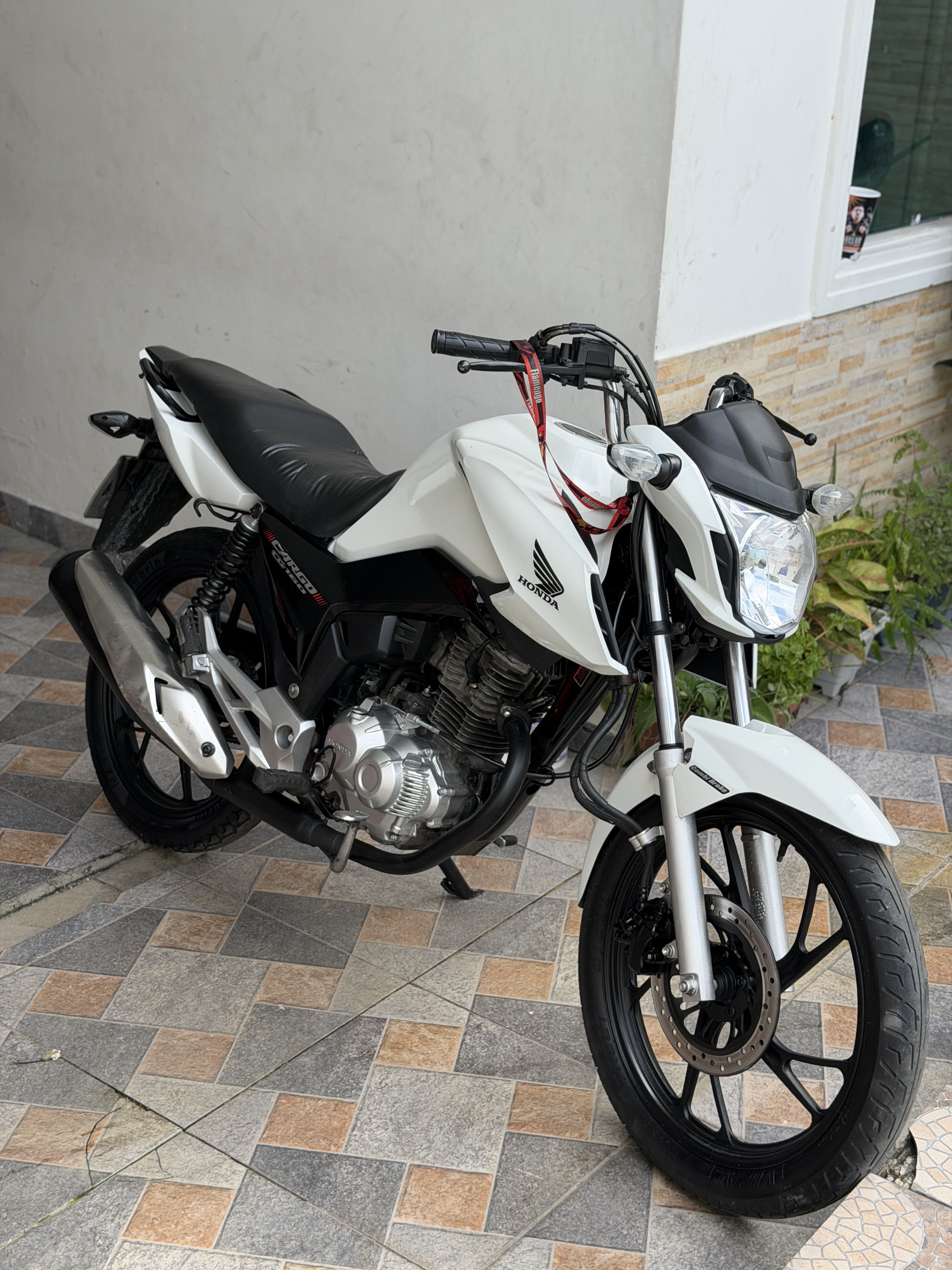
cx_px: 476
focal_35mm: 48
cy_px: 635
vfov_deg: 39.7
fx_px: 1760
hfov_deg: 30.3
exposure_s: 1/646
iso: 64
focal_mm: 6.76
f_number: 1.78
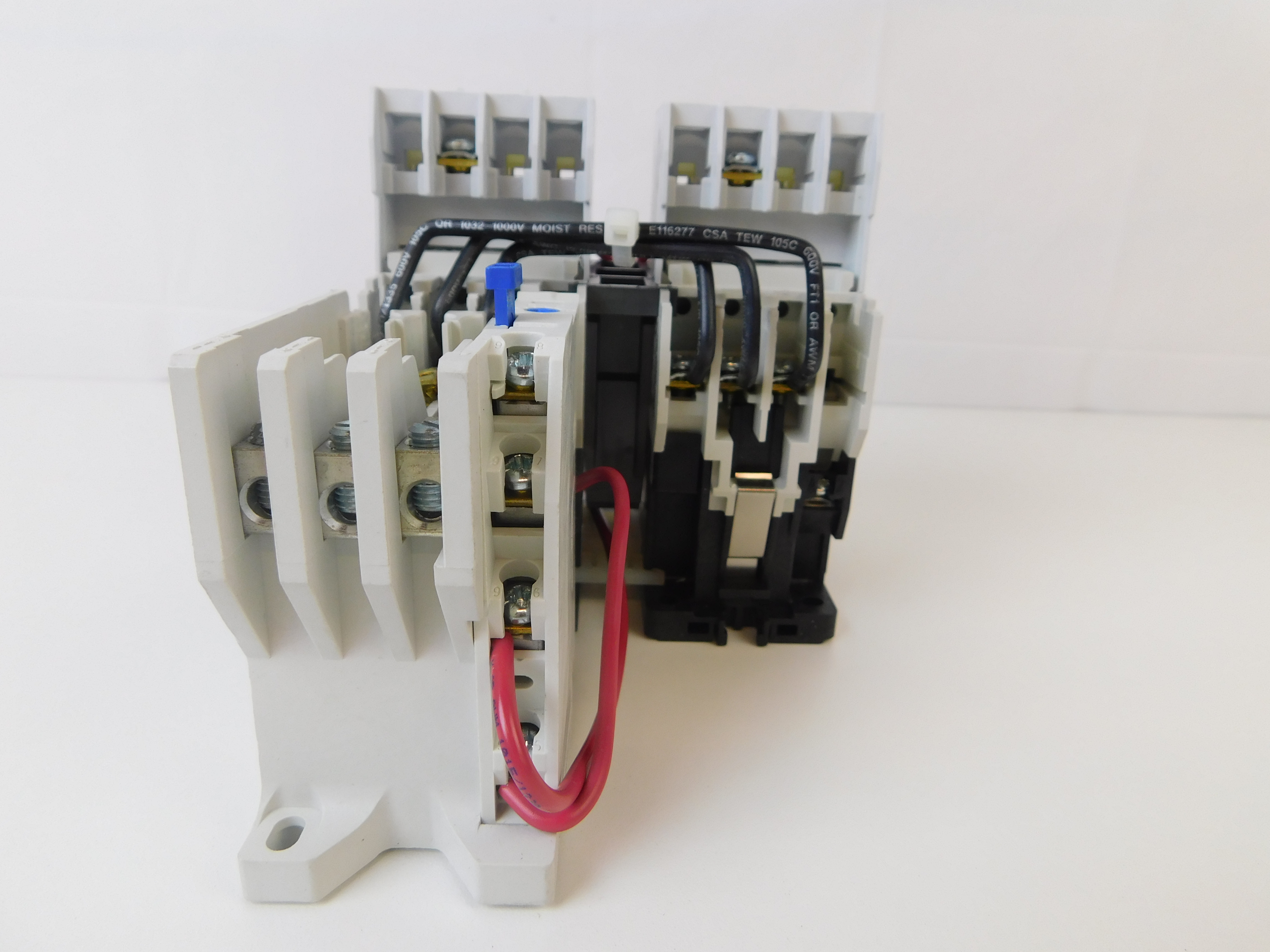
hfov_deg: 73.9
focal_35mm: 23
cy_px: 476
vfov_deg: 58.9
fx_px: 844
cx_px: 635
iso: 125
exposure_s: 1/30
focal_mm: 4
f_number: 3
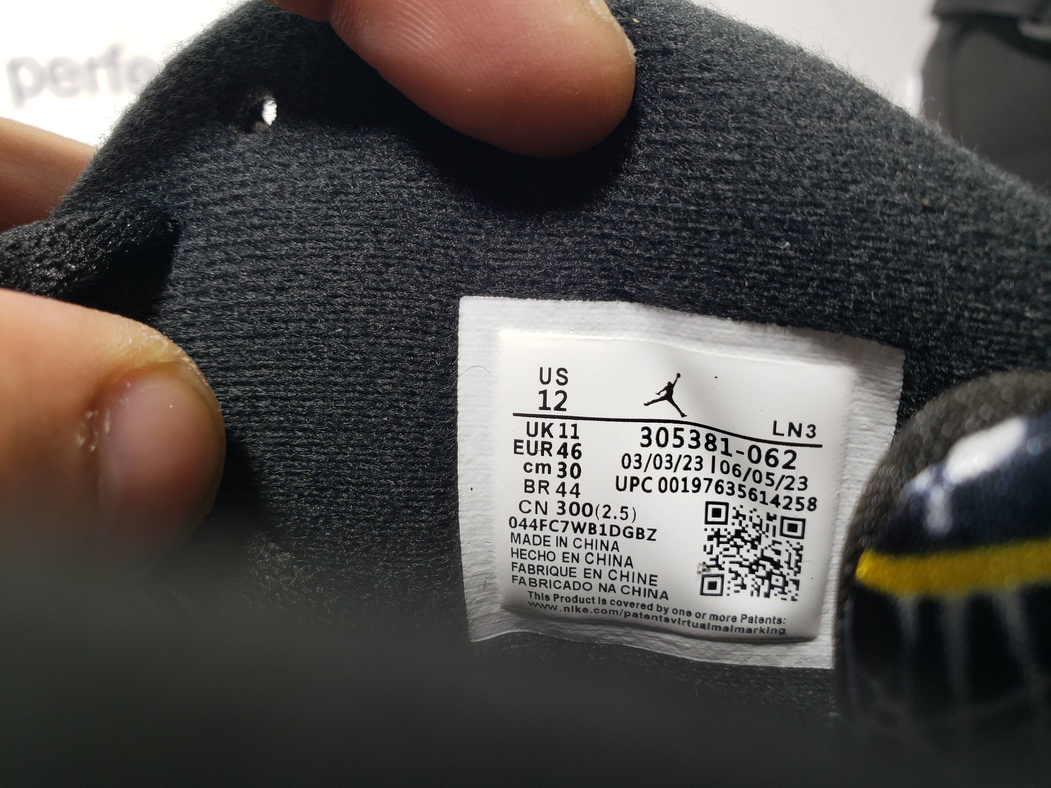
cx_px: 526
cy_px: 394
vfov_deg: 53.1
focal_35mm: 26
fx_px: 789
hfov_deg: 67.3
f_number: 2.4
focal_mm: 4.3
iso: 64
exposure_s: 1/100
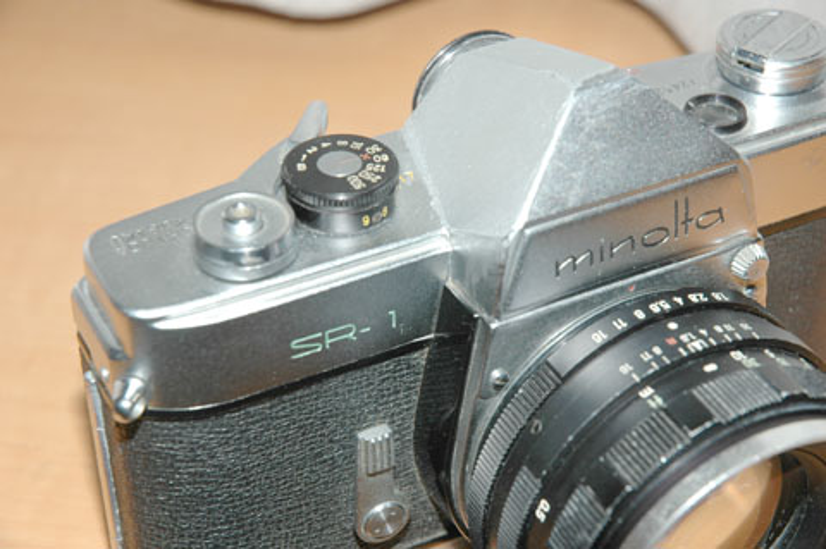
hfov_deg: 19.5
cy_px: 274
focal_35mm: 105
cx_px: 413
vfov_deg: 13.0
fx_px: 2407
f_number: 8
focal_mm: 70
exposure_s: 1/60
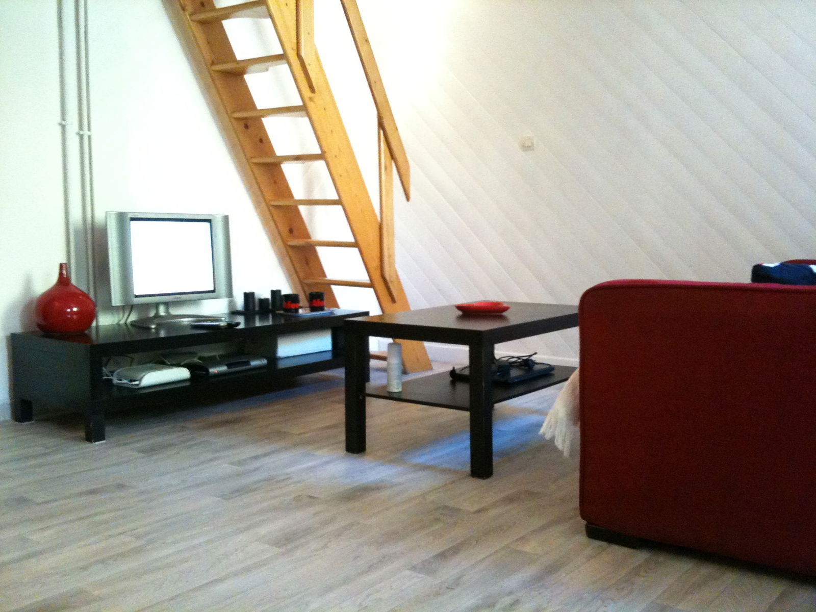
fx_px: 825
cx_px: 408
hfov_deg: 52.6
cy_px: 306
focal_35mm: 35
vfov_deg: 40.7
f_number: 2.8
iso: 400
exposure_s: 1/17
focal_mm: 3.85
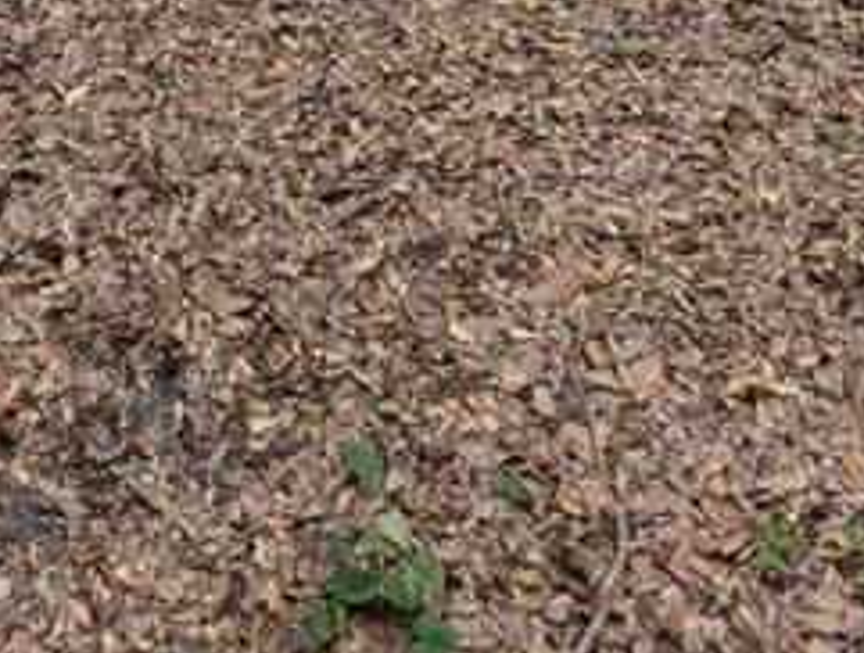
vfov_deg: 18.3
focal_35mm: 55
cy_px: -635
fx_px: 1376
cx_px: 319
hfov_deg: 34.7
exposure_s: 1/302
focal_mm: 1.95
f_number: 2.2
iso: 52
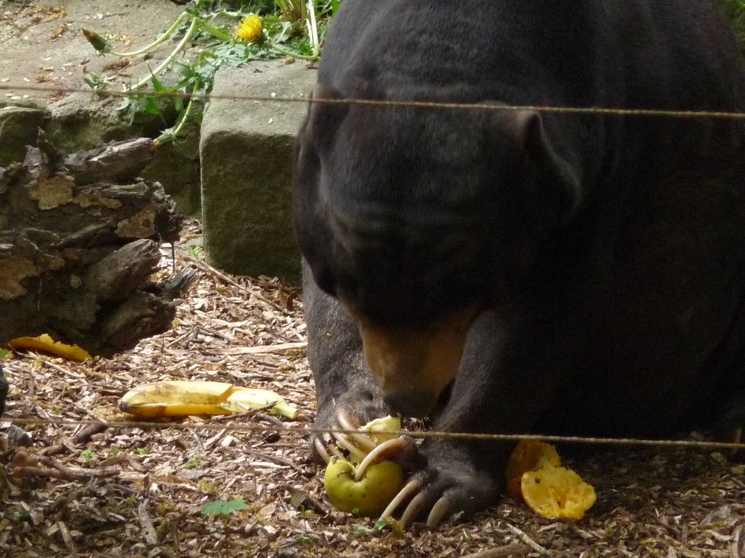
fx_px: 10158
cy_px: 279
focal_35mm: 472
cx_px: 372
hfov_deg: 4.2
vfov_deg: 3.2
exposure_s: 1/80
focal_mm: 47
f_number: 4.9
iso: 400
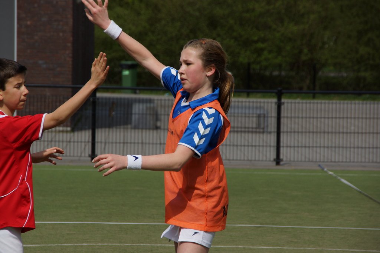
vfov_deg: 5.7
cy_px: 126
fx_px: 2534
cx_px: 190
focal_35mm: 240
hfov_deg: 8.6
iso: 200
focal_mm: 160
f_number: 10
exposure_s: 1/1000
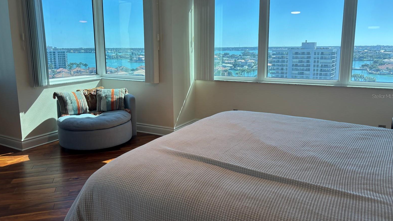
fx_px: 302
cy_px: 96
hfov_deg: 66.1
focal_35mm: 29
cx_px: 195
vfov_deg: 40.1
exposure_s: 1/120
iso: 40
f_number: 1.6
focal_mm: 5.96
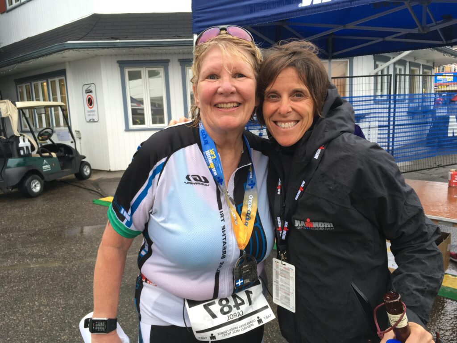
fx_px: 383
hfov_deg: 61.7
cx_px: 228
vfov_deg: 48.2
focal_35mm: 29
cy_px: 172
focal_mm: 4.15
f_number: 2.2
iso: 40
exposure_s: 1/120
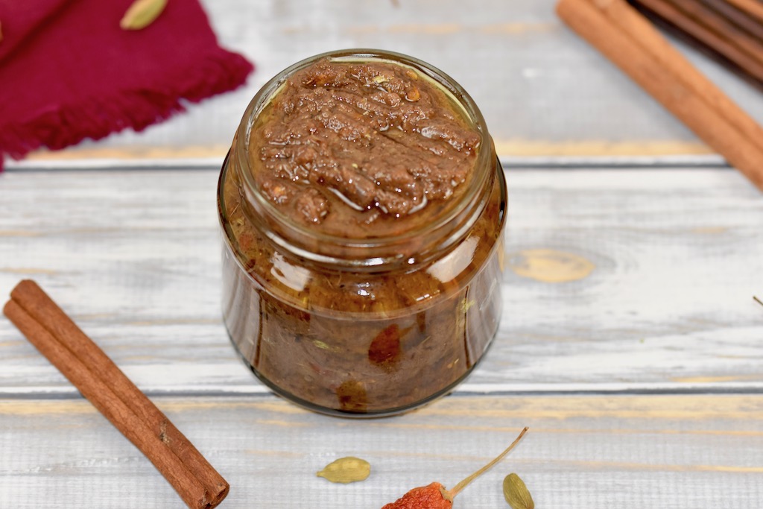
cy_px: 254
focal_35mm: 158
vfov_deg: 8.7
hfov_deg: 13.0
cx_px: 382
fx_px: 3338
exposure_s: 1/125
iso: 560
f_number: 5.6
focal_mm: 105
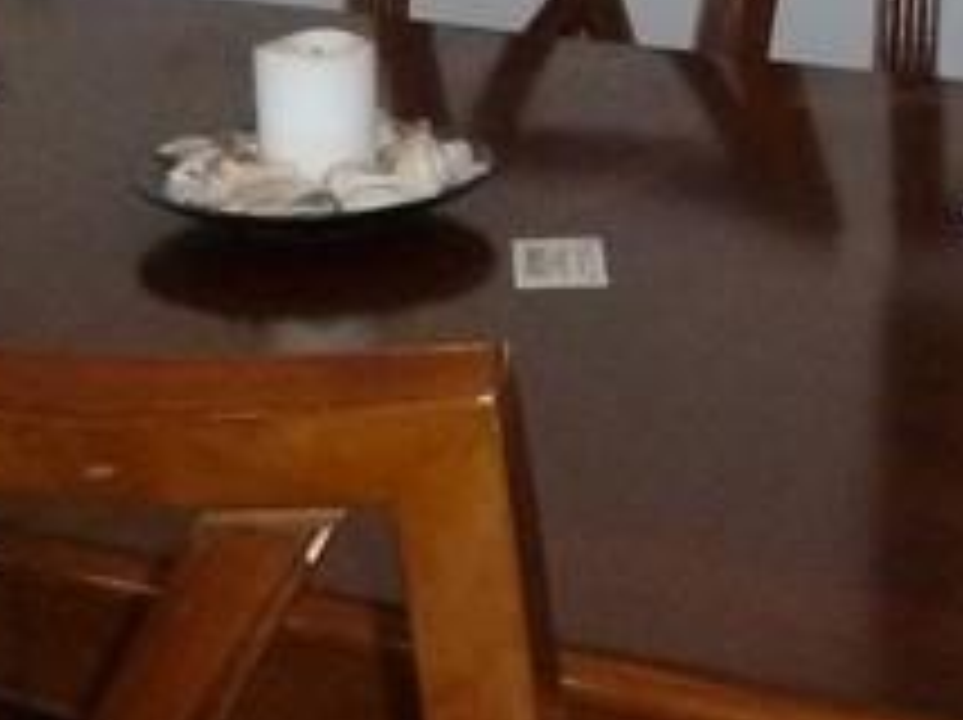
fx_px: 3196
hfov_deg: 17.1
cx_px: 436
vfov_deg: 12.9
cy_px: 396
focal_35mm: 115
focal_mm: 4.3
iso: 400
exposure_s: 1/125
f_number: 3.3
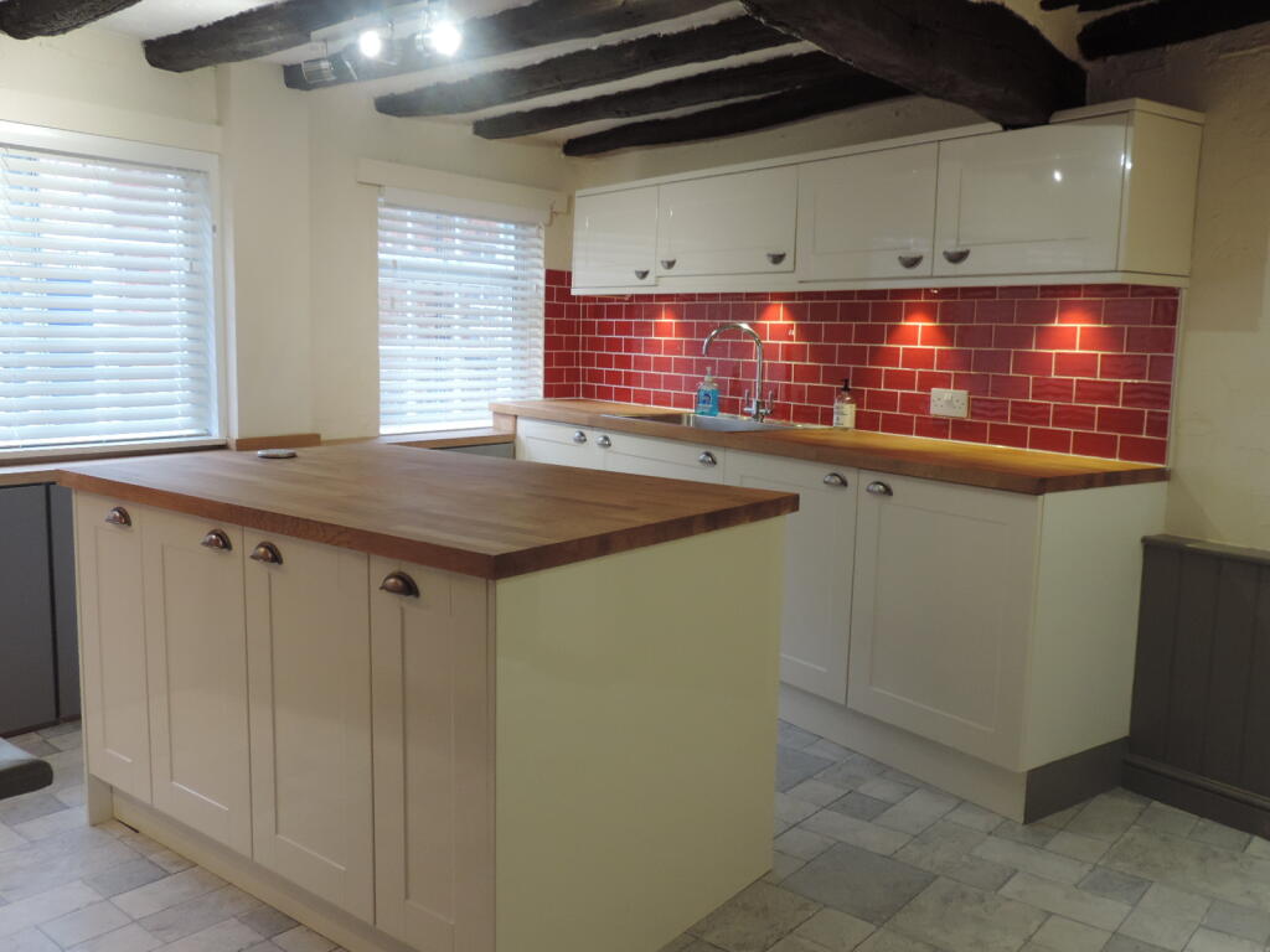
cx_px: 635
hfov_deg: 60.0
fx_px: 1101
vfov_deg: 46.8
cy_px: 476
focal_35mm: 30
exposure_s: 1/30
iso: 280
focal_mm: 5.3
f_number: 3.1
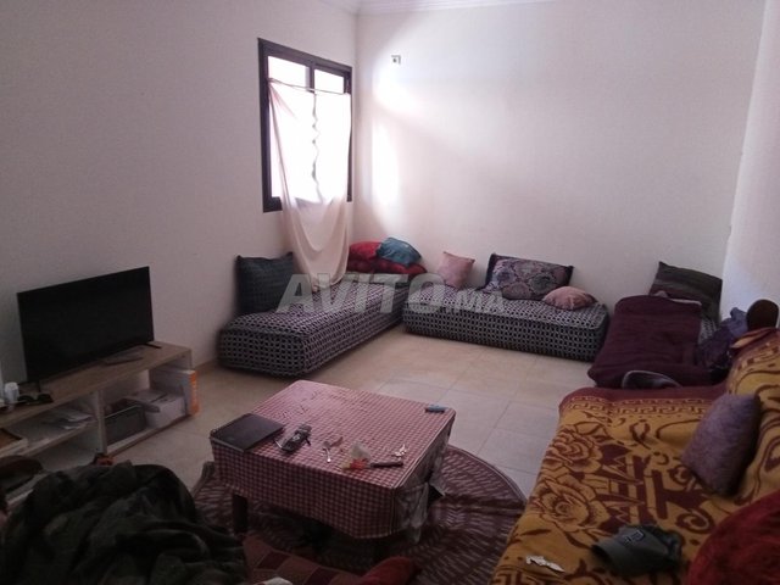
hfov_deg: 63.4
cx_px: 390
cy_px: 292
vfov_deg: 49.7
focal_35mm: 28
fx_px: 631
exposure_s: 1/33.3
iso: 614
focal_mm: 3.46
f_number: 2.2
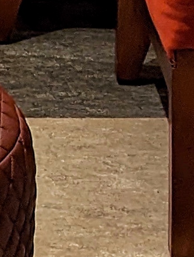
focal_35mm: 168
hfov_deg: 8.1
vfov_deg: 9.3
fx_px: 1252
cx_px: -285
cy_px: -519
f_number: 1.85
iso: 60
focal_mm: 6.81
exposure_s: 1/29.5
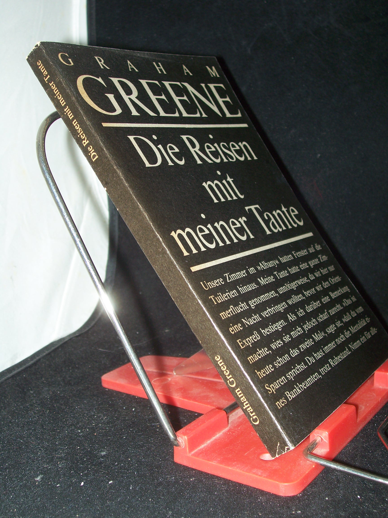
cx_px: 194
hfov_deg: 34.3
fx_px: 628
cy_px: 259
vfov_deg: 44.8
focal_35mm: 42
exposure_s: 1/60
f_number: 2.8
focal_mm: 7
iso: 80
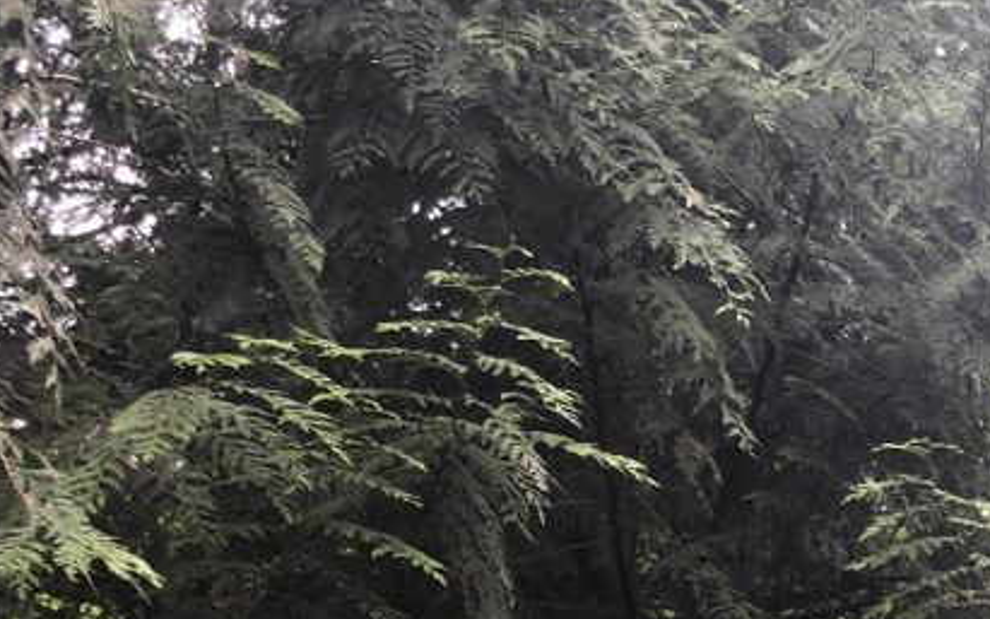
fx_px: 1997
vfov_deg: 16.5
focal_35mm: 74
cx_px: 1098
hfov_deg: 25.7
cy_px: 841
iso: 25
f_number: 1.8
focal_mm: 3.99
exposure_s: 1/40
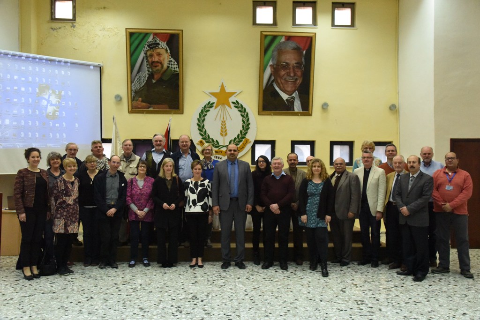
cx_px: 240
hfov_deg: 55.8
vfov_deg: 38.9
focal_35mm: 34
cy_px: 160
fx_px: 453
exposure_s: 1/250
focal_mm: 34
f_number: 8
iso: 12800
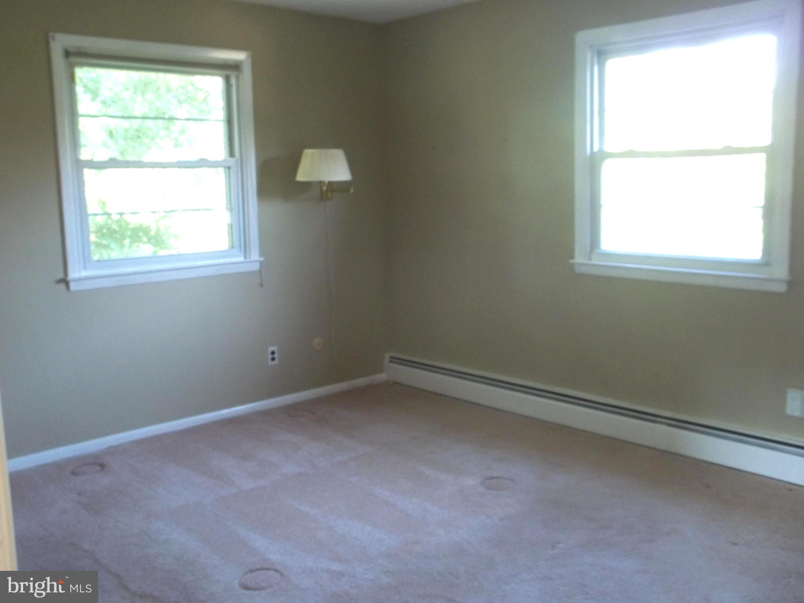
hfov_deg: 55.4
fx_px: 766
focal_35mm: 33
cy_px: 302
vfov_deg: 42.9
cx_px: 402
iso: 160
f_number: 3.3
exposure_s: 1/15
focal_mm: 5.9
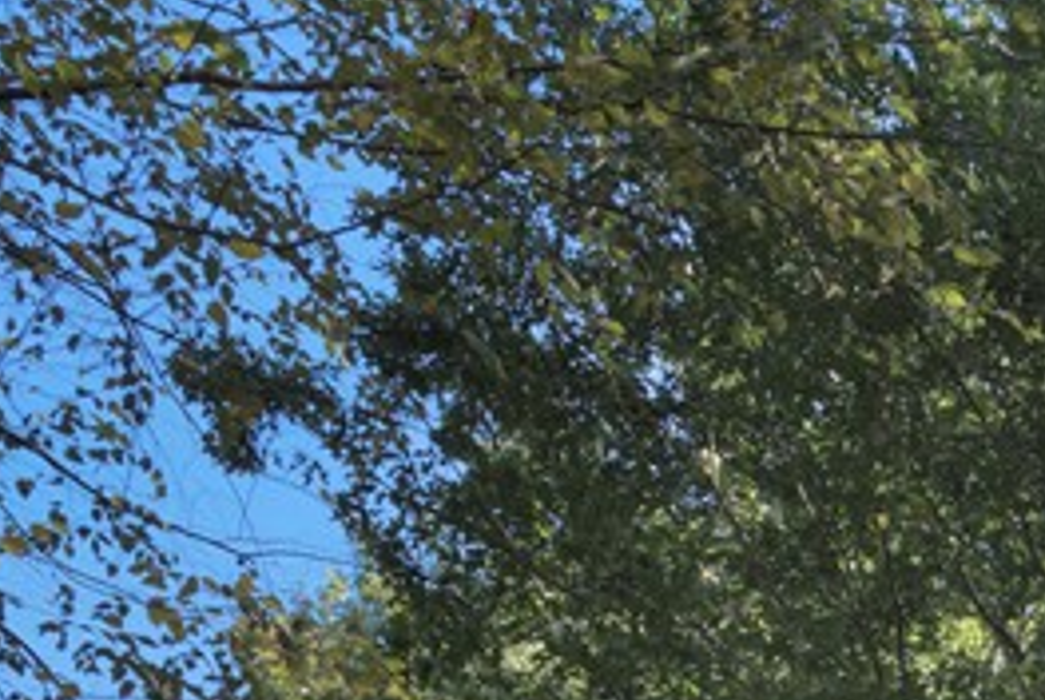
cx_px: 1840
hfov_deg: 21.3
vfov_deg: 16.3
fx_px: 1918
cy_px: 1372
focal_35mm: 66
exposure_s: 1/80
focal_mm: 16
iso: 100
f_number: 8
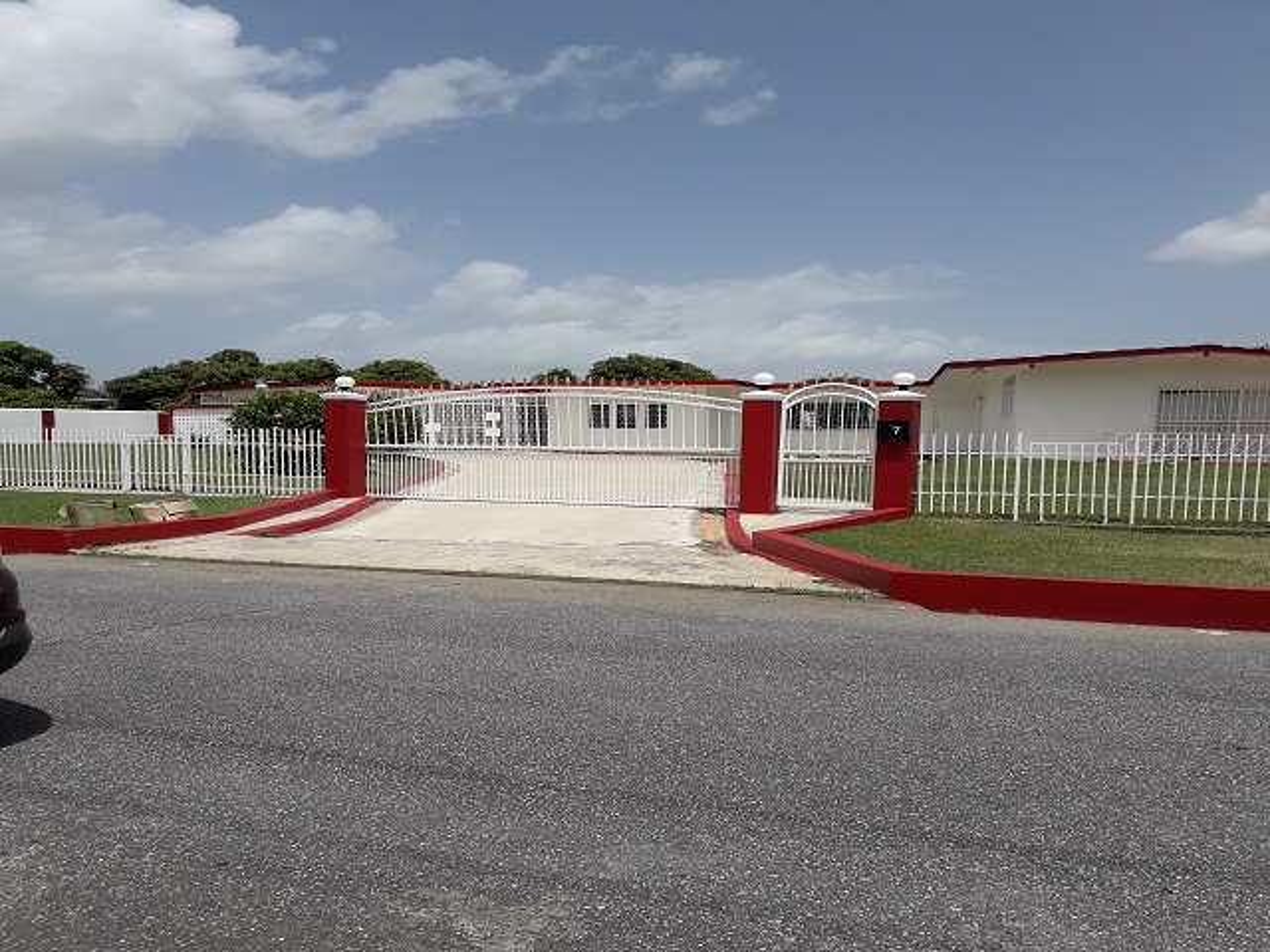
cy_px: 476
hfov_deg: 65.3
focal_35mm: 27
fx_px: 991
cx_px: 635
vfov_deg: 51.4
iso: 40
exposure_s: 1/3300
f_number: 1.9
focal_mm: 3.6
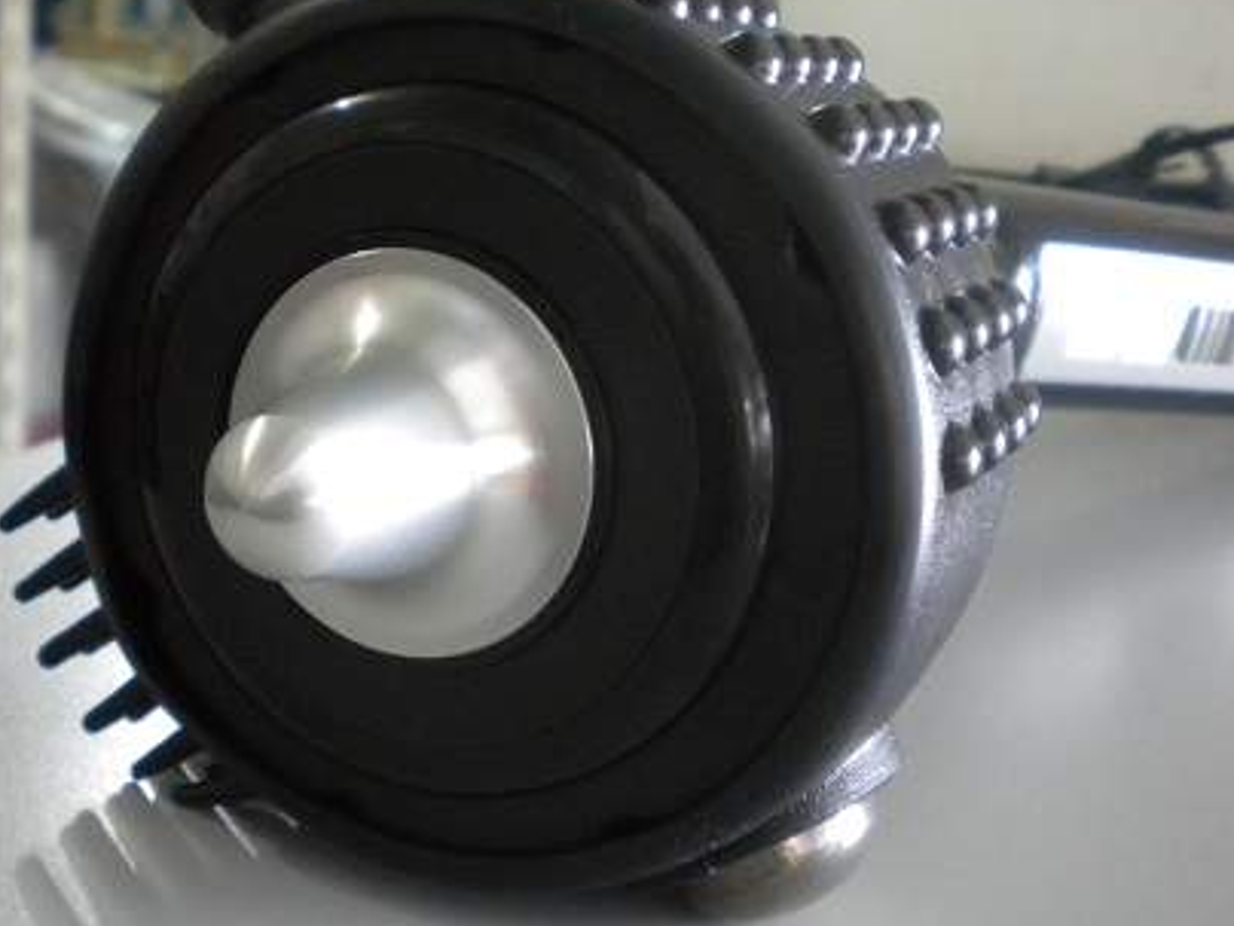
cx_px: 418
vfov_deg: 28.0
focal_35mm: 52
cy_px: 449
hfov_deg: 36.5
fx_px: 1854
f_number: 3.1
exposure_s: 1/13.4
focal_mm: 6.3
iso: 400
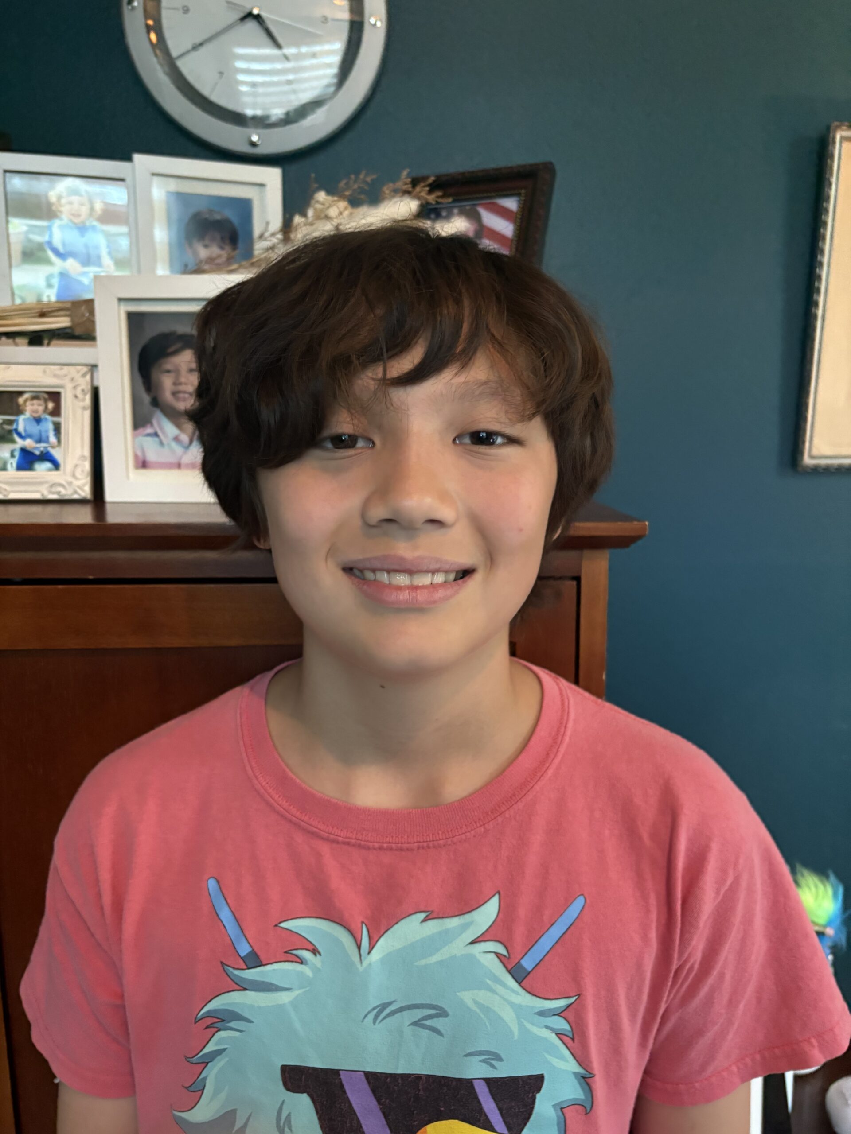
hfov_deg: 53.1
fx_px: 852
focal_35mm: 26
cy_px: 567
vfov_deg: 67.3
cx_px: 426
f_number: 1.6
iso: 500
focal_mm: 5.96
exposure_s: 1/42
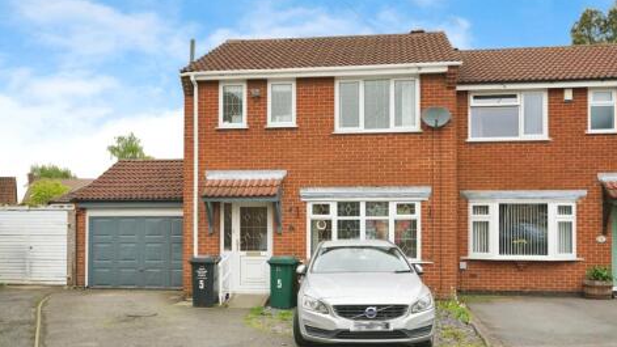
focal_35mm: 37
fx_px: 605
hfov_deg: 54.0
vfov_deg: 32.0
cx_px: 310
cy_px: 179
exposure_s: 1/2000
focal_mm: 35
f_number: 8
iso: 2000
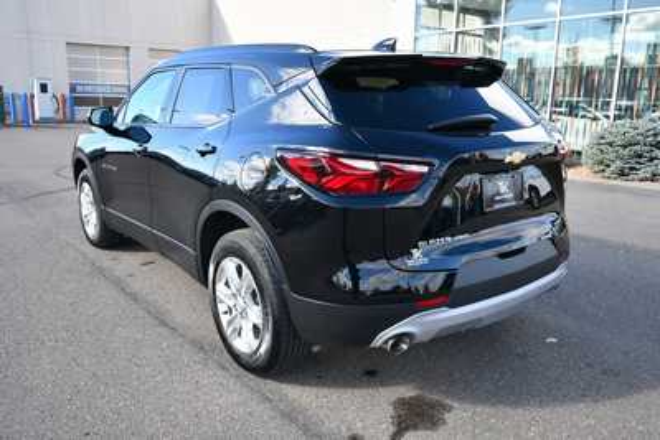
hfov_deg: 61.9
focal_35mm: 30
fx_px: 550
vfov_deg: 43.6
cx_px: 330
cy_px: 220
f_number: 5.6
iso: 250
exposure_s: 1/250
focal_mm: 20
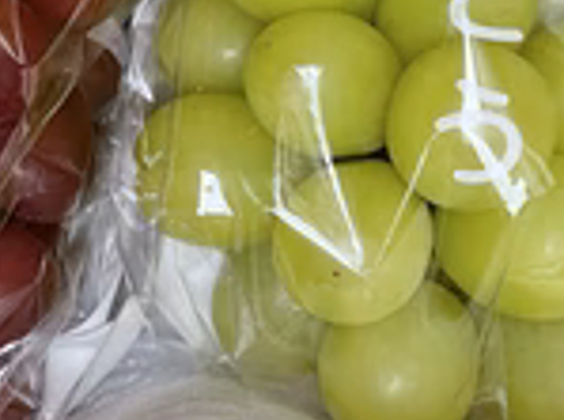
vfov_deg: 20.5
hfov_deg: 27.7
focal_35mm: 70
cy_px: 42
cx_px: 212
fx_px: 1138
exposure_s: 1/60
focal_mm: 4.2
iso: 200
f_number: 1.6
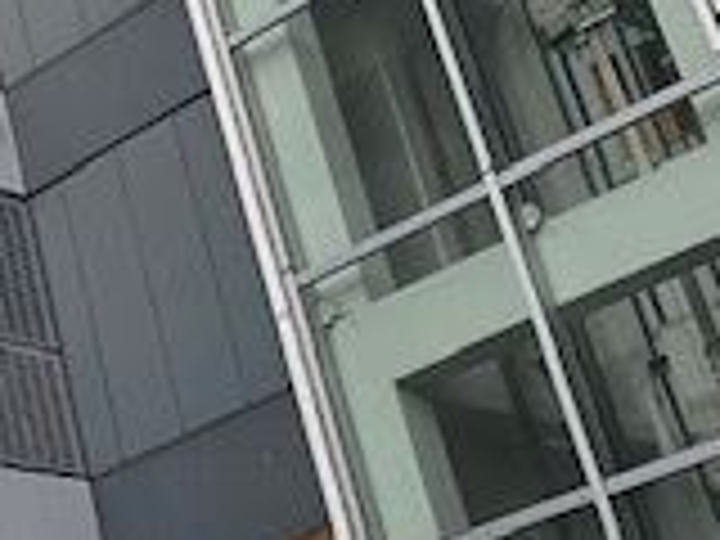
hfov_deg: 17.2
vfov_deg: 13.6
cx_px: -324
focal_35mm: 104
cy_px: -198
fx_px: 2163
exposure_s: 1/50
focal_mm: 4.25
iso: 160
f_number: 1.8
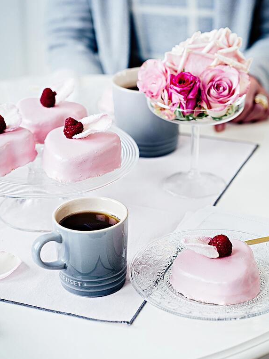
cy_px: 170
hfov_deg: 15.9
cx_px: 135
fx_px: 963
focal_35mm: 93
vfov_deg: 21.1
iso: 80
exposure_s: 1/200
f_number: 4
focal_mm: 85
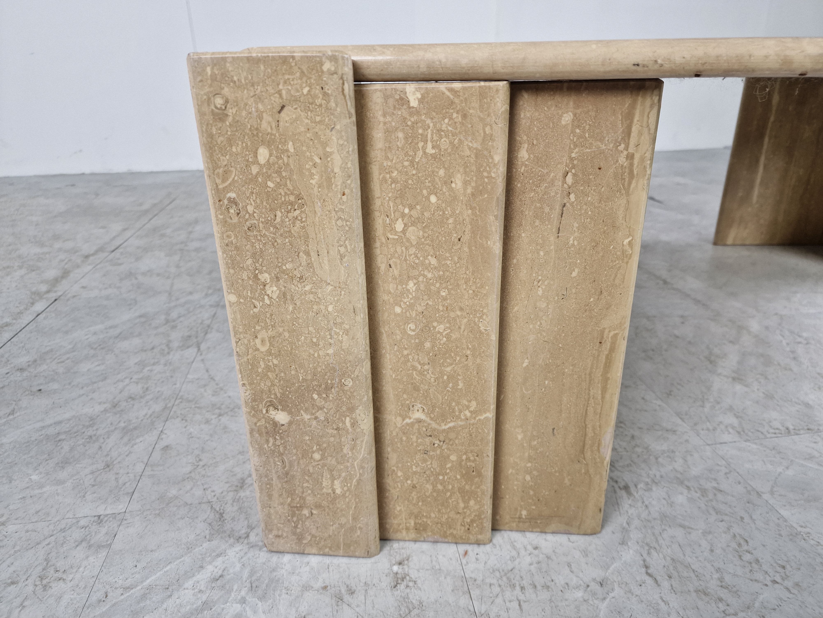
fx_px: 547
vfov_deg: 58.9
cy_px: 309
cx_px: 412
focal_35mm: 23
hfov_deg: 73.9
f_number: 1.8
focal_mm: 6.4
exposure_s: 1/180
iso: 160
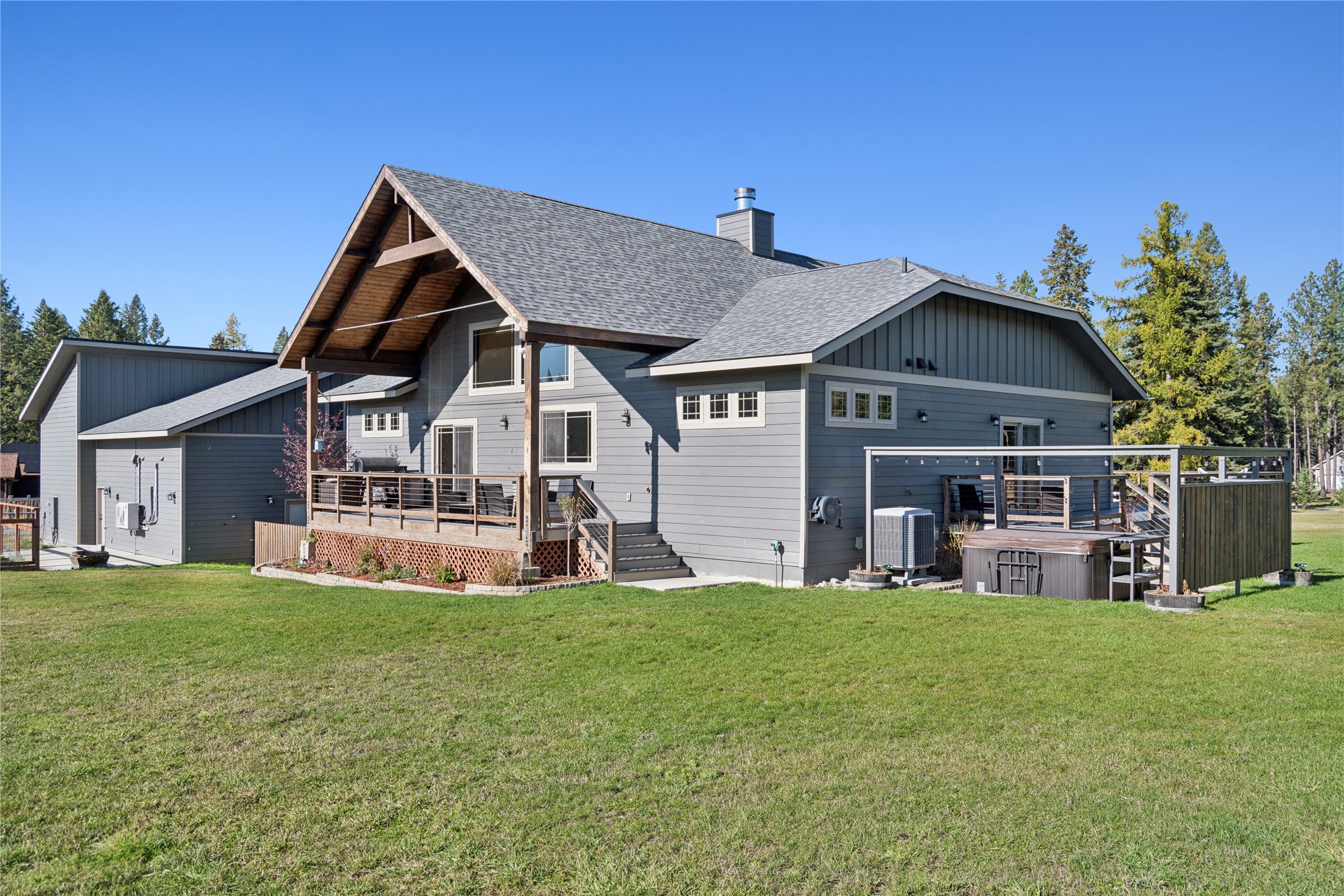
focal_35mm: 27
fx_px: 1008
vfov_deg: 47.9
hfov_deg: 67.4
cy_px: 448
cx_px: 672
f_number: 6.3
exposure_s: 1/640
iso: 100
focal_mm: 18
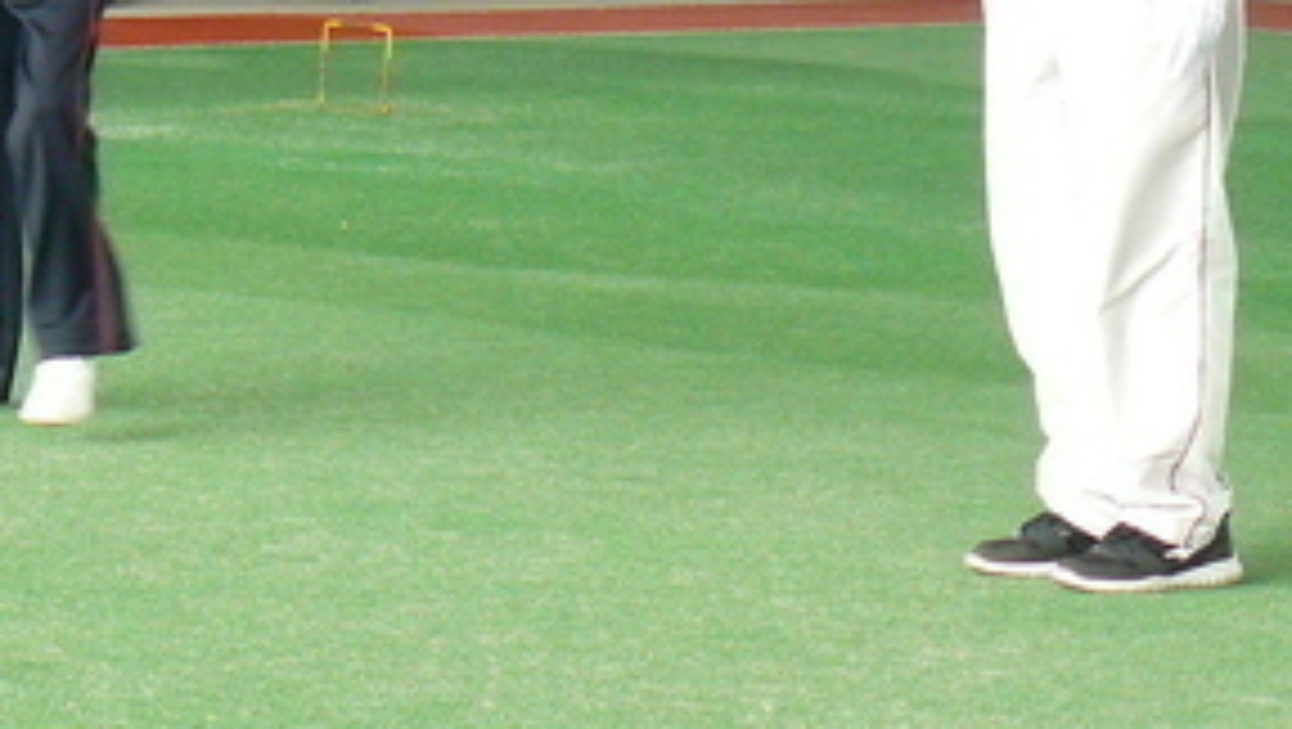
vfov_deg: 4.1
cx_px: 603
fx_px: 10149
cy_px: -81
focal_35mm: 296
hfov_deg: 7.3
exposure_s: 1/100
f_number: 3.2
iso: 200
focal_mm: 20.3
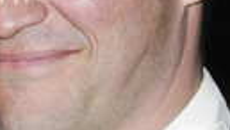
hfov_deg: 3.4
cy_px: 64
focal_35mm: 634
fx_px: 3872
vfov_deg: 1.9
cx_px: 79
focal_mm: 130
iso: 320
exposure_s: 1/200
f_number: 4.5
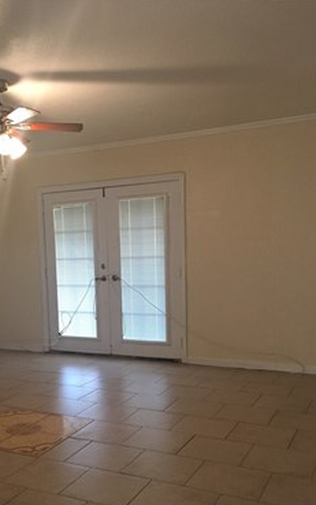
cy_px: 323
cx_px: 81
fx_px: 551
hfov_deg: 31.5
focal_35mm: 40
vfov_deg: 48.7
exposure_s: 1/30
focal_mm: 4.15
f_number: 2.2
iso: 125
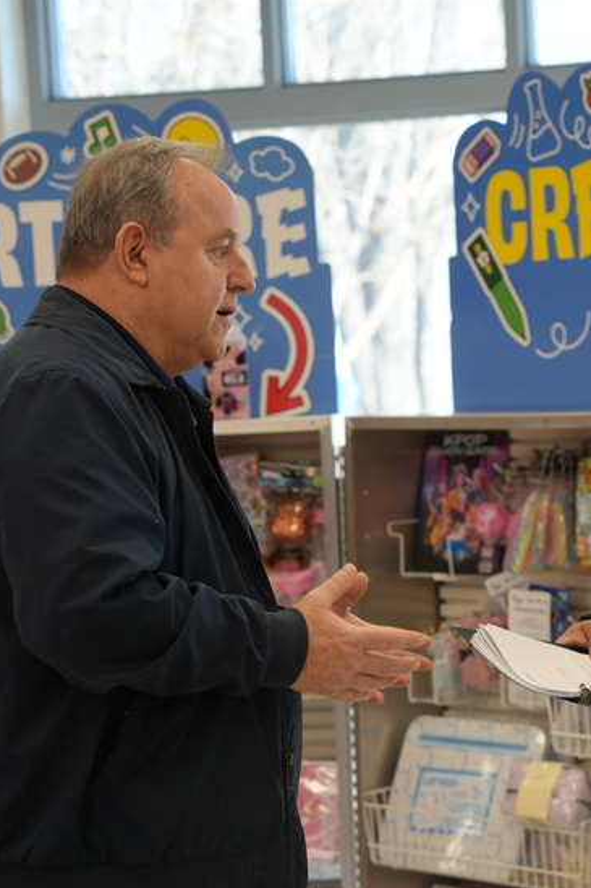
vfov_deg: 15.9
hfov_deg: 10.6
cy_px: 495
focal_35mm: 129
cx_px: 410
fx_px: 3178
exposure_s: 1/160
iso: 800
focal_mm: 69
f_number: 4
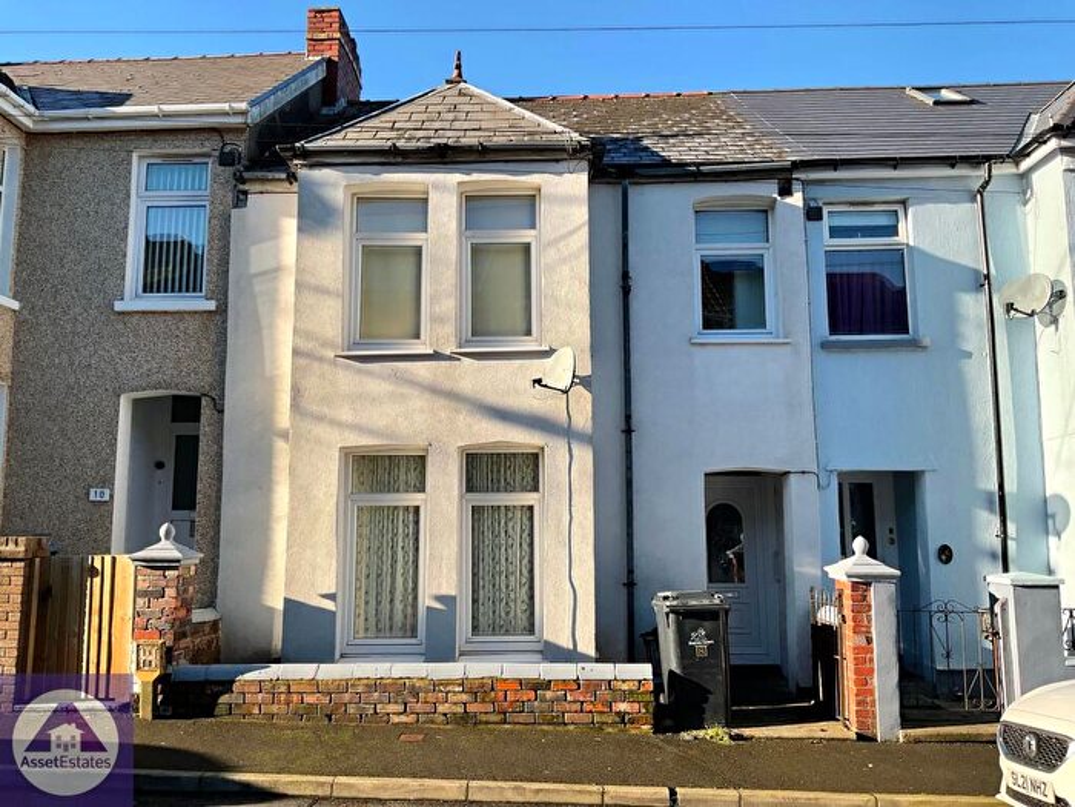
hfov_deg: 61.7
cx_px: 538
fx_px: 901
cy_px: 404
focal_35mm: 29
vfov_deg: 48.2
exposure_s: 1/759
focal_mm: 3
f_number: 1.8
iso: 16
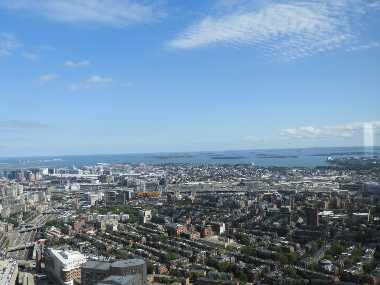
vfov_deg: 42.9
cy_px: 142
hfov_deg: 55.4
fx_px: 362
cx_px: 190
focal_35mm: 33
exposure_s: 1/1000
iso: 100
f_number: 3.6
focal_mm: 5.9
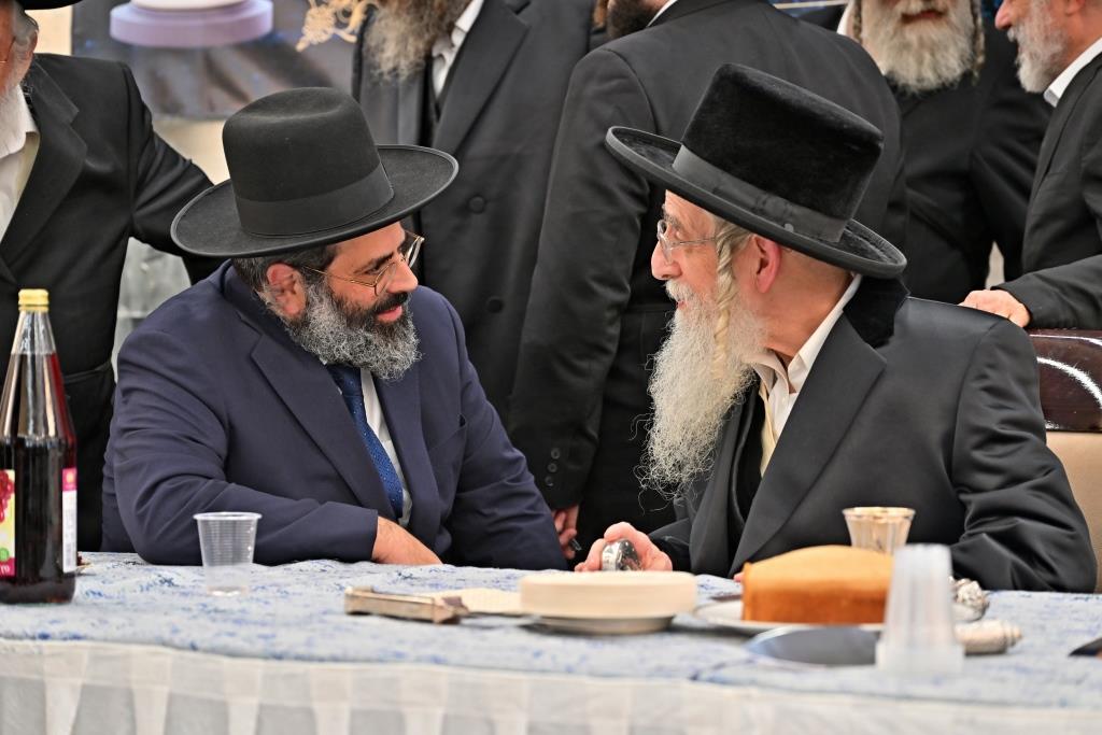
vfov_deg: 15.7
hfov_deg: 23.4
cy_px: 368
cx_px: 551
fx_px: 2663
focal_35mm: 87
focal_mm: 87
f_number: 4
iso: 500
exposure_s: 1/320
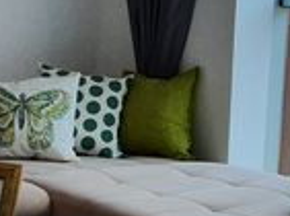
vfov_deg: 19.8
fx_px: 618
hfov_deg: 25.4
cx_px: 14
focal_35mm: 74
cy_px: 115
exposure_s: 1/280
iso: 50
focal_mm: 1.8
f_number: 2.2
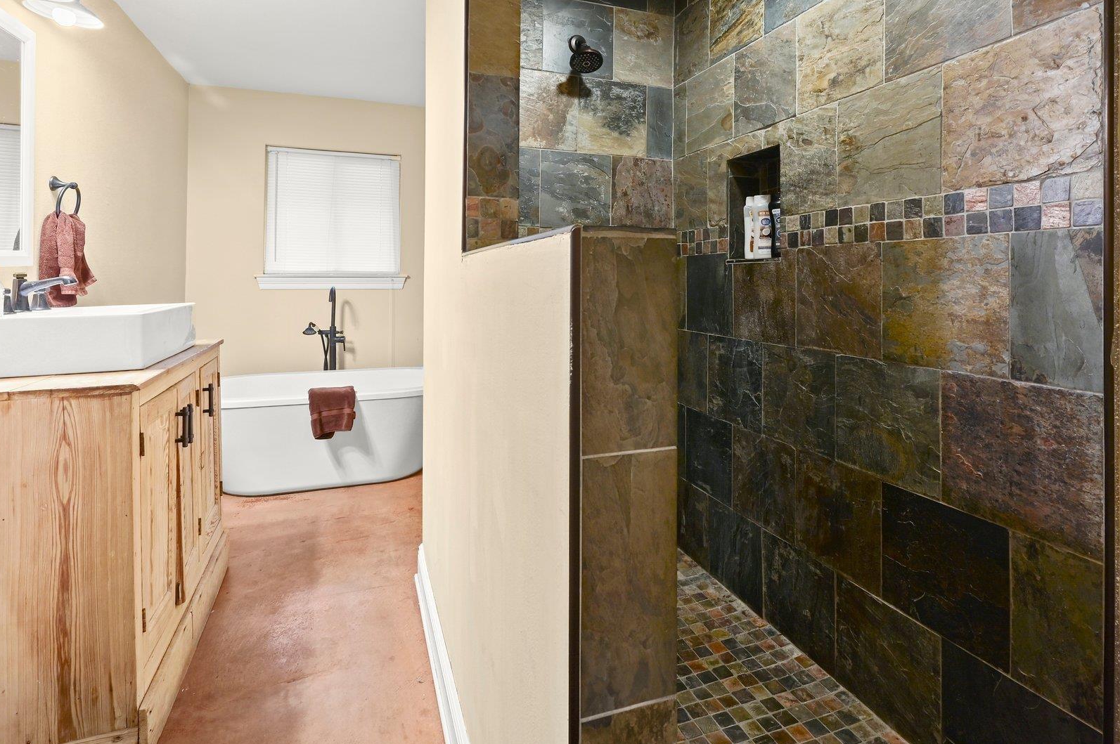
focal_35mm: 18
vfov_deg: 66.4
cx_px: 567
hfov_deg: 90.0
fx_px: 559
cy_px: 287
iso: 200
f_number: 10
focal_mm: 14
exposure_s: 1.3
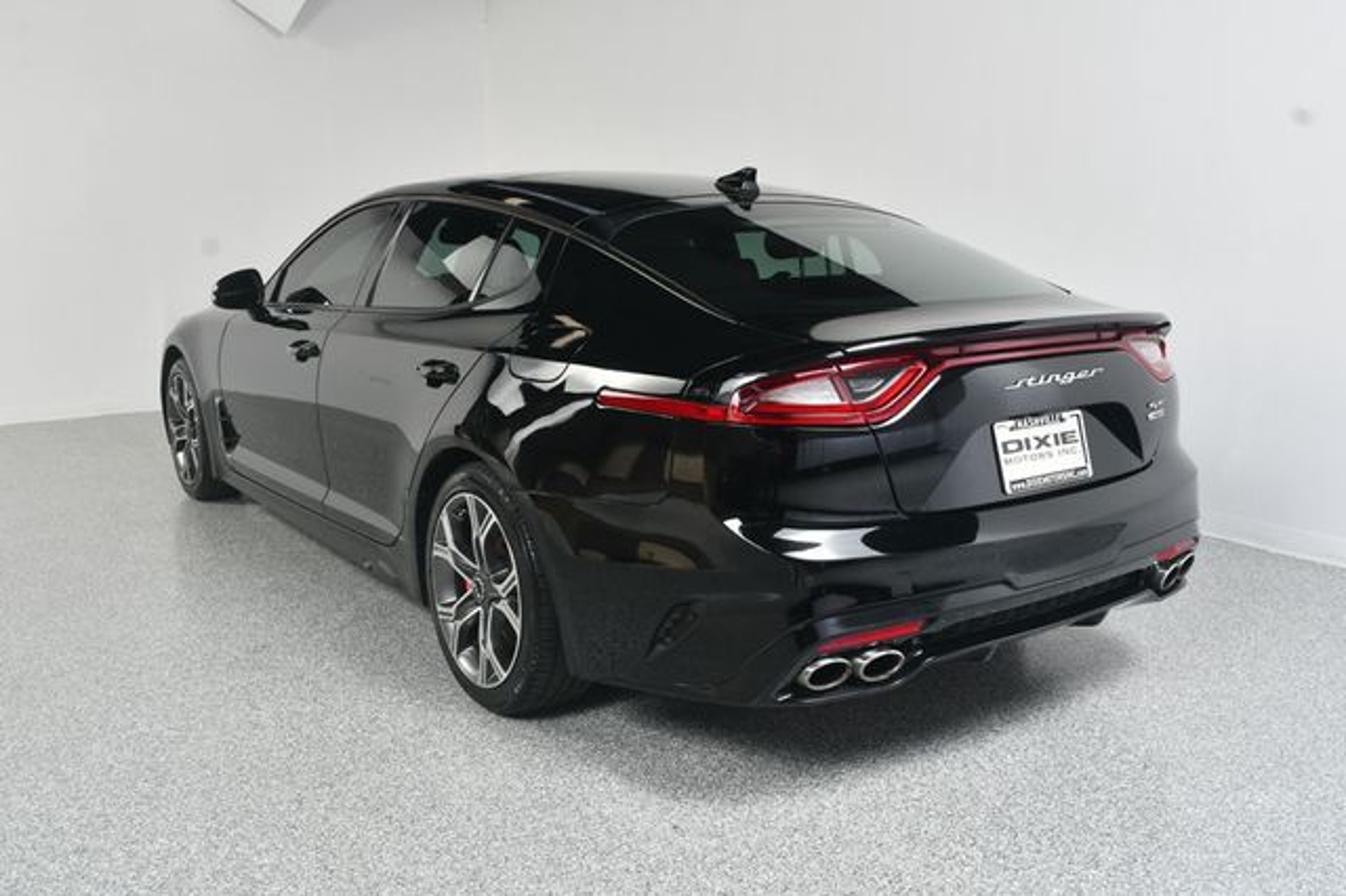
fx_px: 1233
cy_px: 448
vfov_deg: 39.9
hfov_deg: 57.2
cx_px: 673
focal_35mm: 33
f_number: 8
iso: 100
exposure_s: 1/160
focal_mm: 22
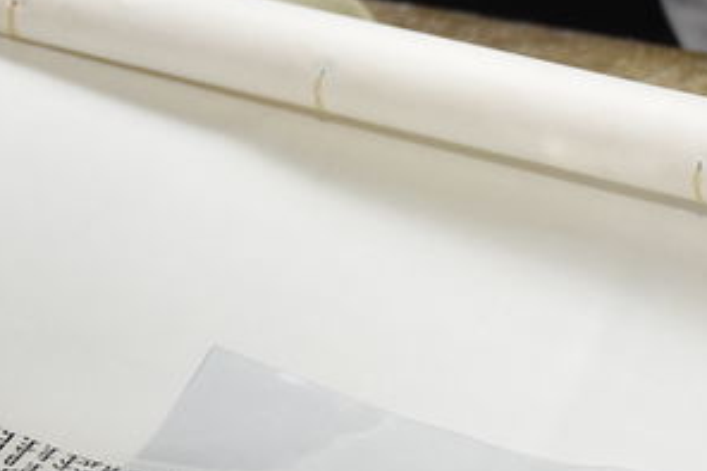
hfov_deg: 7.8
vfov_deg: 5.5
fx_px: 4875
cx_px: -893
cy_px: -2
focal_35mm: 248
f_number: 5.6
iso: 1000
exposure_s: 1/125
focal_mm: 35
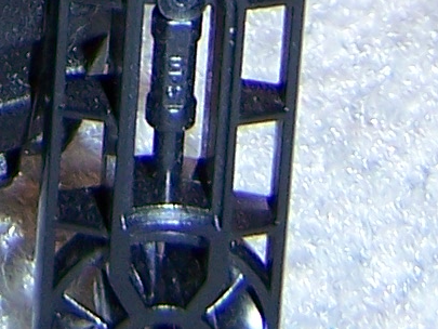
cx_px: -201
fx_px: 3367
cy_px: -1058
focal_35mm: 266
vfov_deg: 4.9
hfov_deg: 7.3
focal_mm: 6.3
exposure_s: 1/60
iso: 80
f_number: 2.8
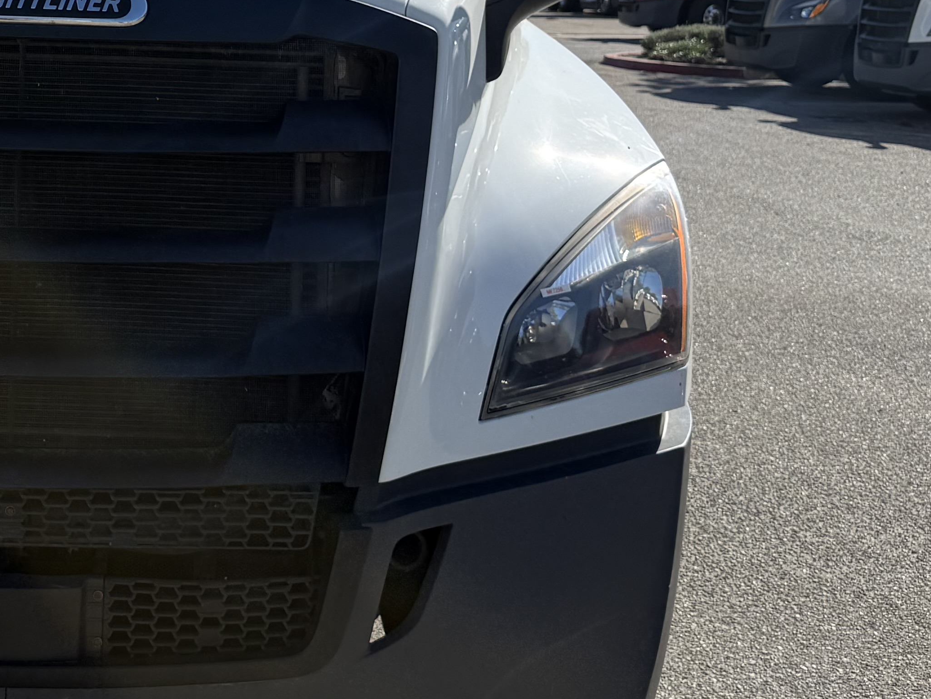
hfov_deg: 27.3
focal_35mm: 67
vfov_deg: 21.3
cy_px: 23
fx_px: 1802
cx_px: -4
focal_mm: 6.76
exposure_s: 1/4975
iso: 80
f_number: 1.78
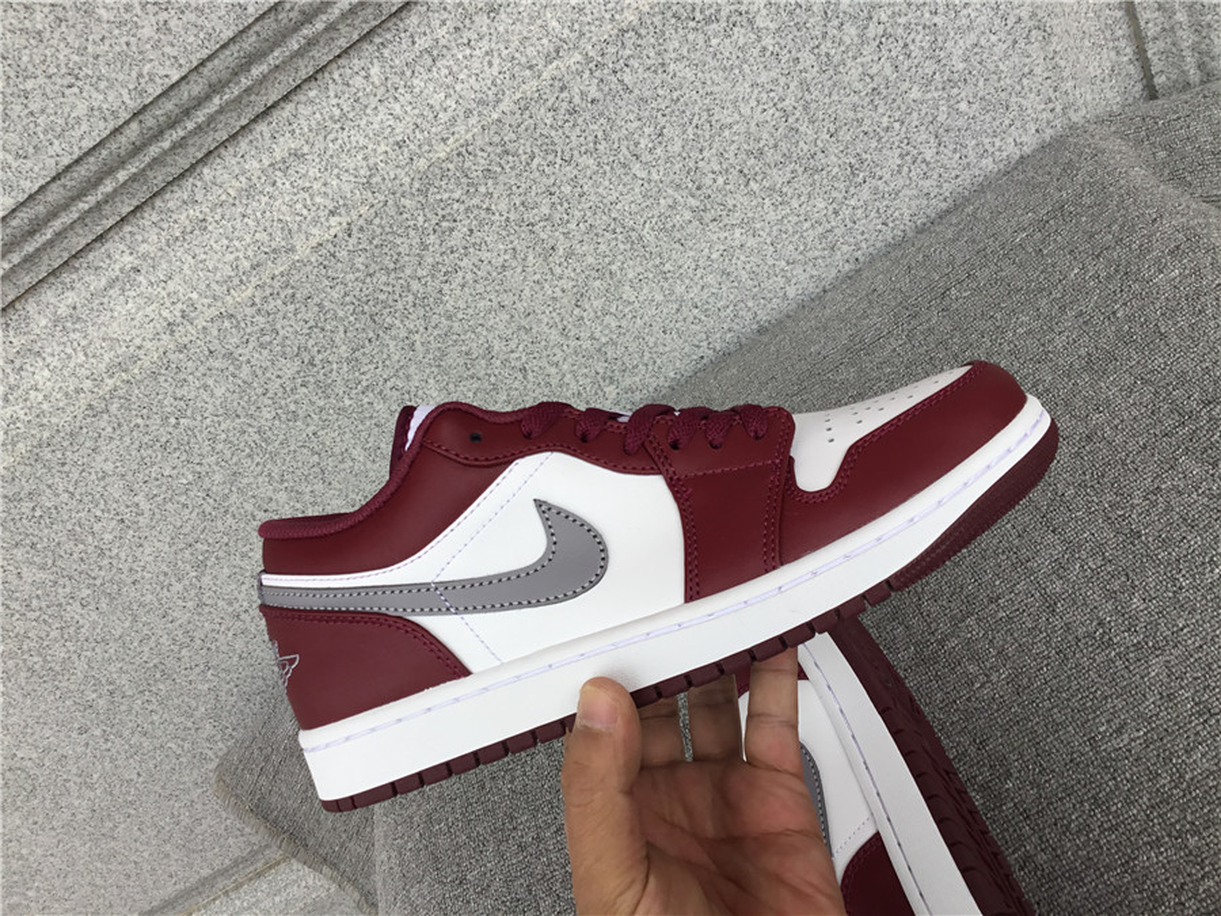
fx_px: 1093
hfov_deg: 58.4
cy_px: 458
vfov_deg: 45.4
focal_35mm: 31
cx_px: 610
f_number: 2.4
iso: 25
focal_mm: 3.3
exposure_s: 1/109
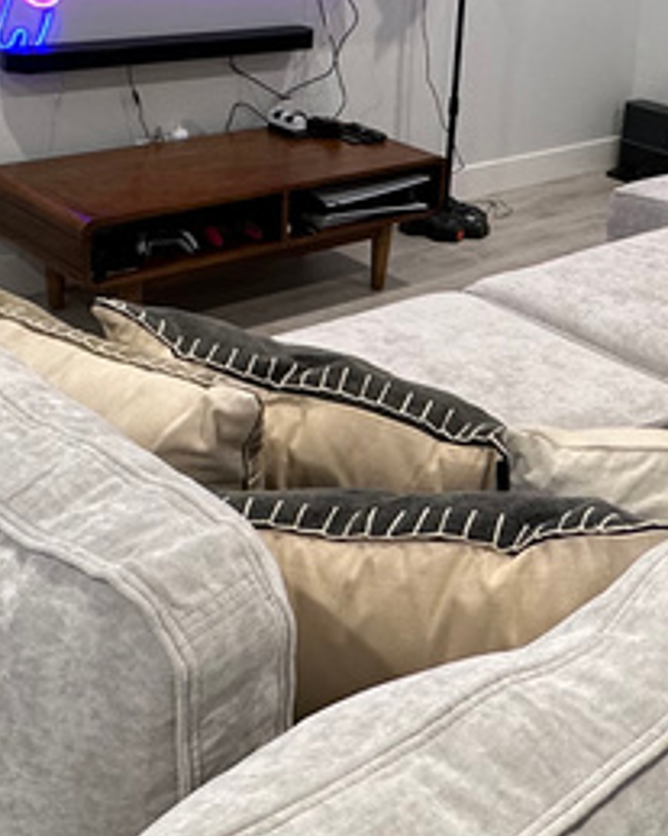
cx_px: 452
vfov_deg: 33.8
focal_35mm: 54
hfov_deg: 27.9
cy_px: 178
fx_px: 1335
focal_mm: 2.22
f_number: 2.2
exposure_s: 1/60
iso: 200
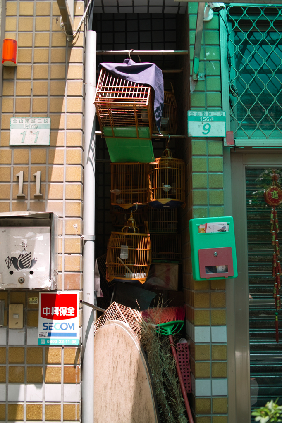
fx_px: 482
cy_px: 212
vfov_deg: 47.4
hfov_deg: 32.6
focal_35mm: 41
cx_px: 141
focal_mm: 24.2
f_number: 2.8
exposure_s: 1/320
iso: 100
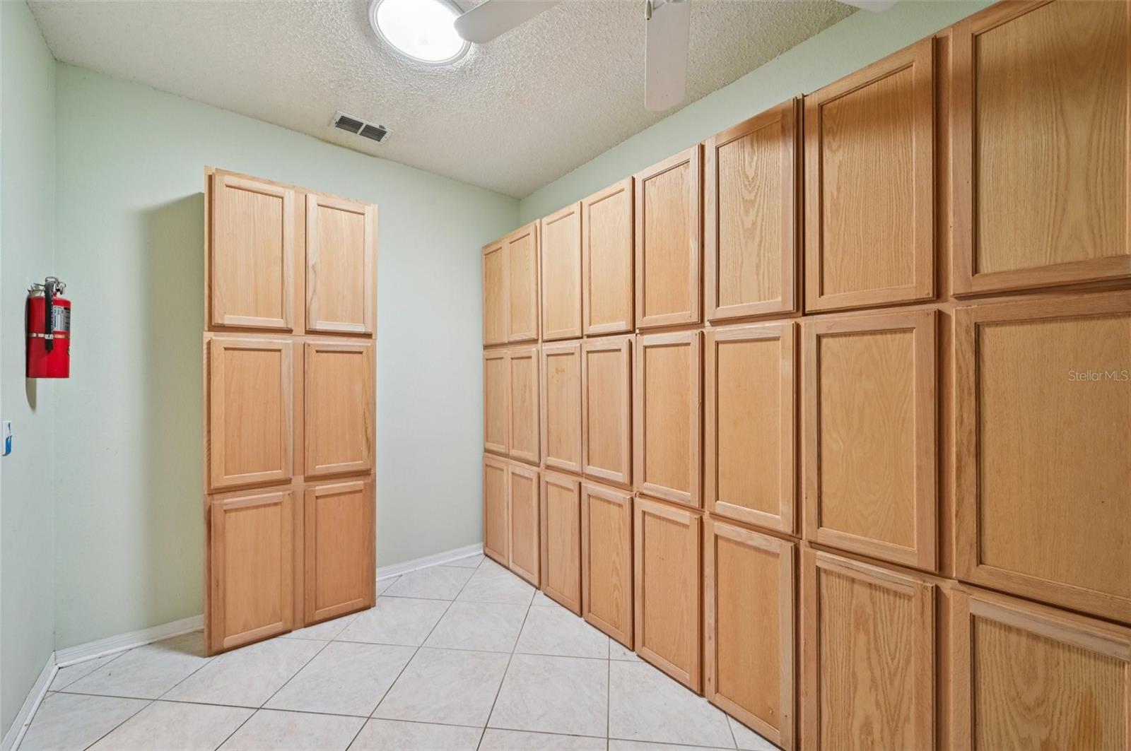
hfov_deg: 104.3
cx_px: 566
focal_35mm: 14
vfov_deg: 81.1
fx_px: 439
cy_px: 376
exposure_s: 1/10
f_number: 8
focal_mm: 14
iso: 400
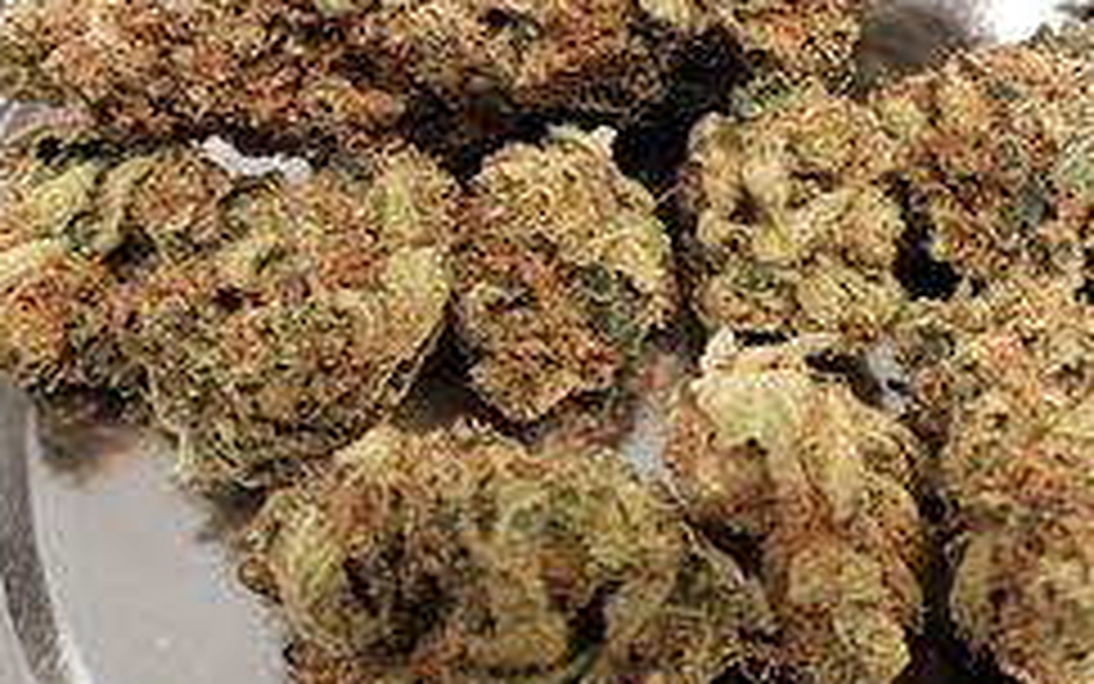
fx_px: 1581
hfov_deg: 37.7
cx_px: 747
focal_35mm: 53
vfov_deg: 24.1
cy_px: 142
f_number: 2.4
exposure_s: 1/25
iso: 250
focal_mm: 4.3
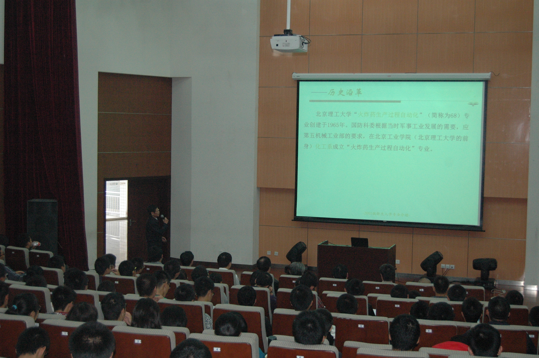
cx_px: 270
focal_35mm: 52
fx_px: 785
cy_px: 179
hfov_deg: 37.9
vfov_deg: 25.7
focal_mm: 35
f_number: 4.8
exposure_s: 1/60
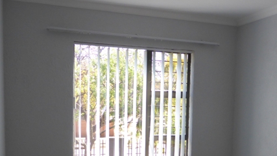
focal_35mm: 51
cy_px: 141
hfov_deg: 39.8
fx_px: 375
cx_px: 198
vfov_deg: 22.9
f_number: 3.3
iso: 100
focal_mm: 4.3
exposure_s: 1/125
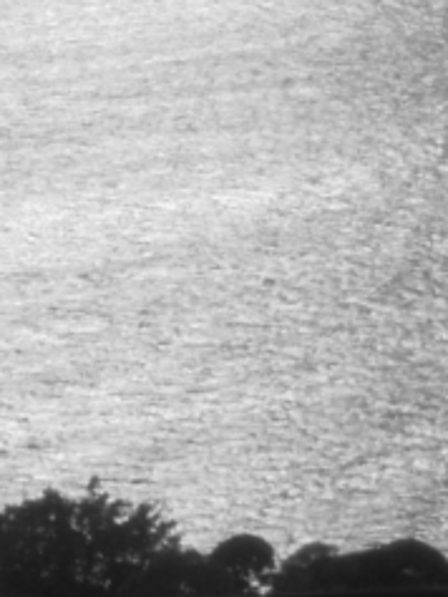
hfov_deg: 4.4
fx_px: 5810
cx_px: -191
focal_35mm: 337
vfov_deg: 5.9
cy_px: 3
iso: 160
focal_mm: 17.9
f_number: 7.8
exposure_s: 1/2000
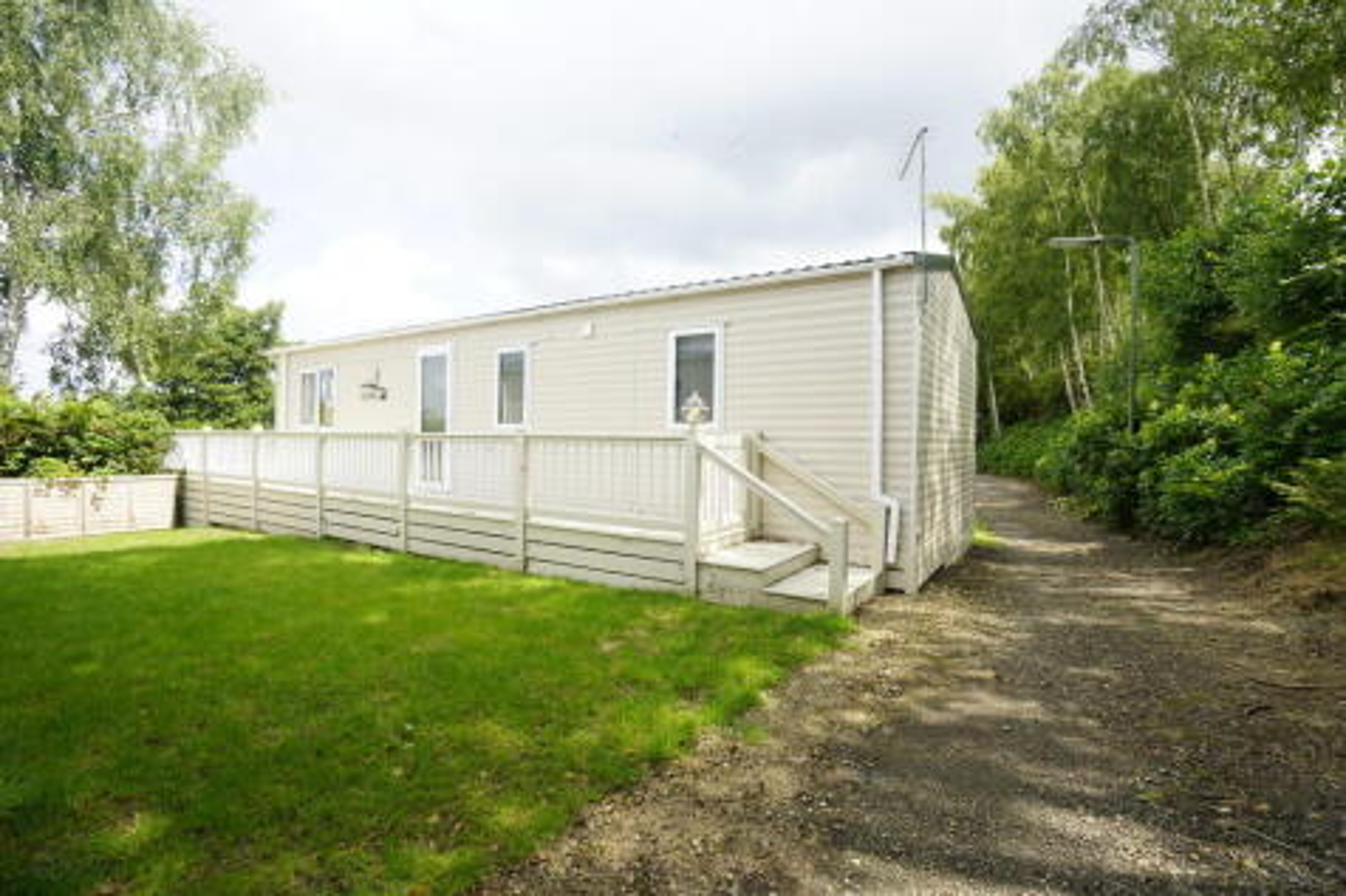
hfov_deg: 96.8
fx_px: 598
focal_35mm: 16
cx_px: 673
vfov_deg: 73.7
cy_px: 448
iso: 500
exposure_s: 1/60
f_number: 18
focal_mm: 16
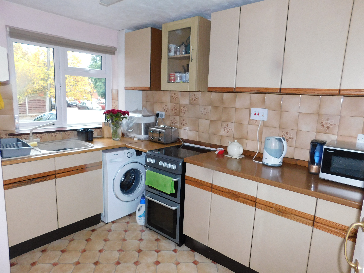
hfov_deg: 73.9
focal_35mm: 23
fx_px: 242
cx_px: 182
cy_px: 136
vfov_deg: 58.9
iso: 200
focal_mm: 4
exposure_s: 1/30
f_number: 3
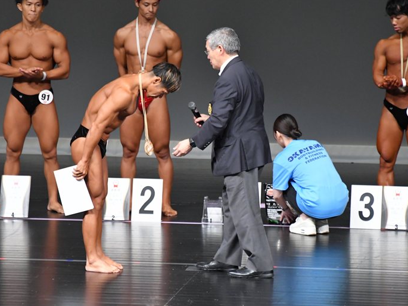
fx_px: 4806
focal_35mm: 408
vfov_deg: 3.6
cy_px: 153
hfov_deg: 4.9
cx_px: 190
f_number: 5.6
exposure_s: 1/400
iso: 5000
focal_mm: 250
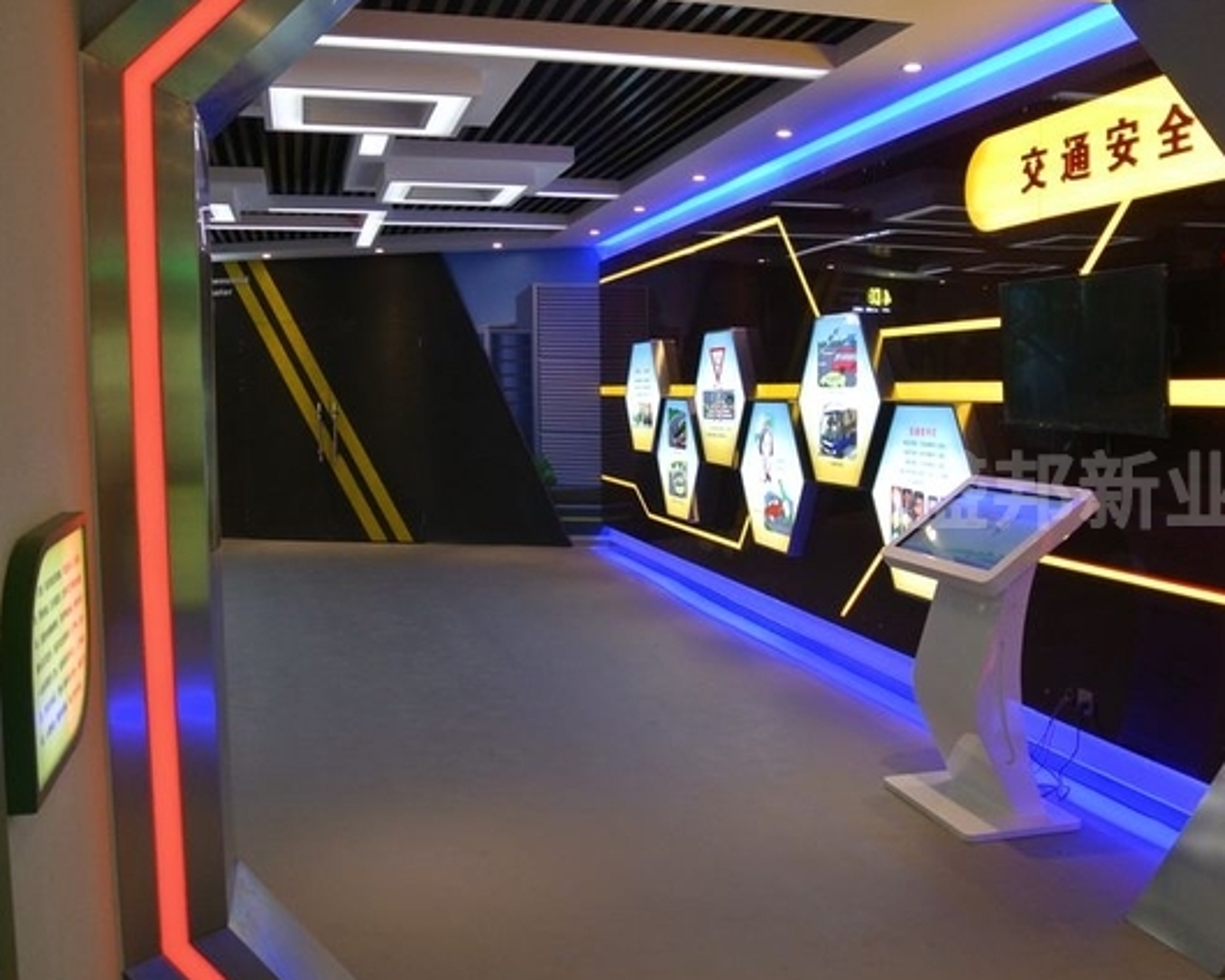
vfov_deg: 44.5
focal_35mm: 33
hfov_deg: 54.1
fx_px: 1196
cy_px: 488
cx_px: 669
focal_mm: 11
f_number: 3.5
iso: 400
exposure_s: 1/50
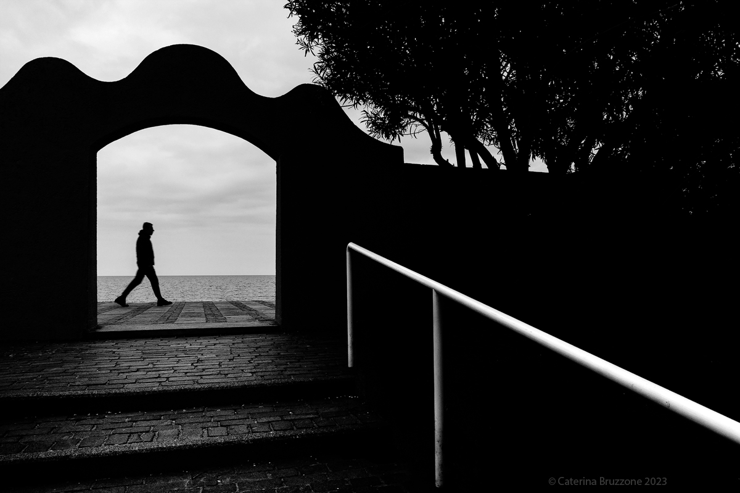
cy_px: 246
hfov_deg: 73.8
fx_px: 493
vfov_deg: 53.1
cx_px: 370
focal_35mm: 24
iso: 200
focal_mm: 16
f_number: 9
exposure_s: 1/60
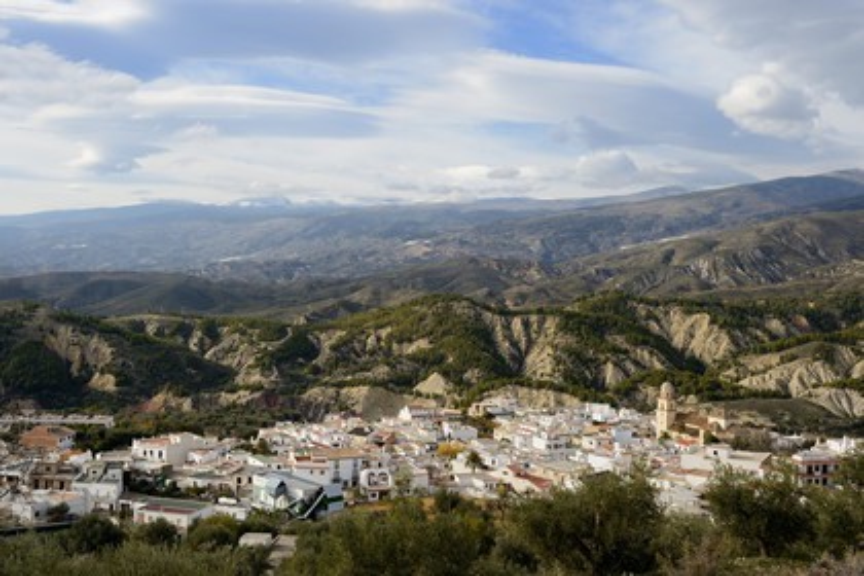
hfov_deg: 50.7
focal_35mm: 38
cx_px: 432
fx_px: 912
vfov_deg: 35.1
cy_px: 288
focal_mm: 38
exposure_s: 1/200
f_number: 11
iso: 200
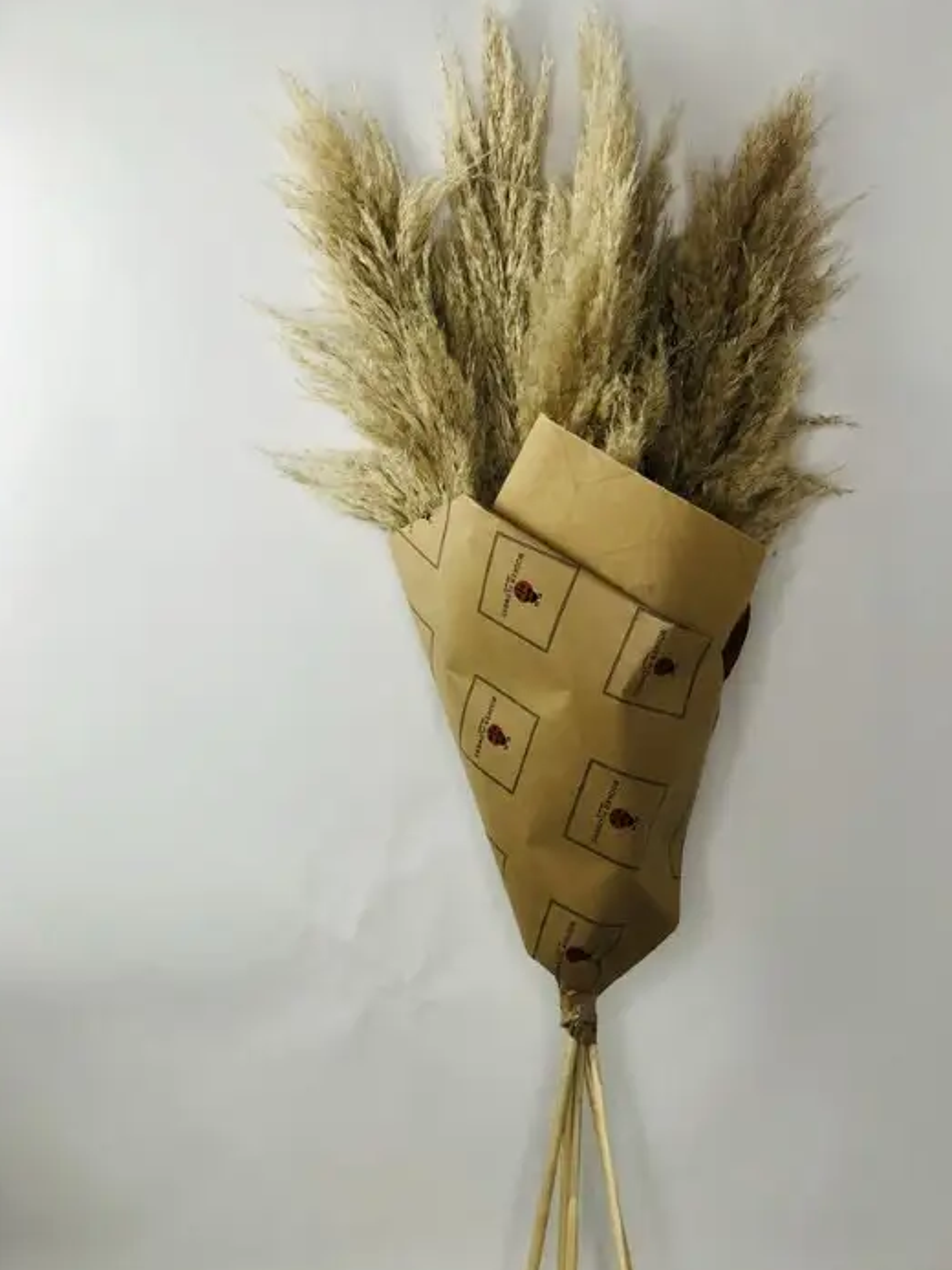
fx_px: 2199
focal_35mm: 60
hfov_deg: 24.4
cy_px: 711
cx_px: 518
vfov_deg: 32.1
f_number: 2.4
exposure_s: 1/50
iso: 16
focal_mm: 6
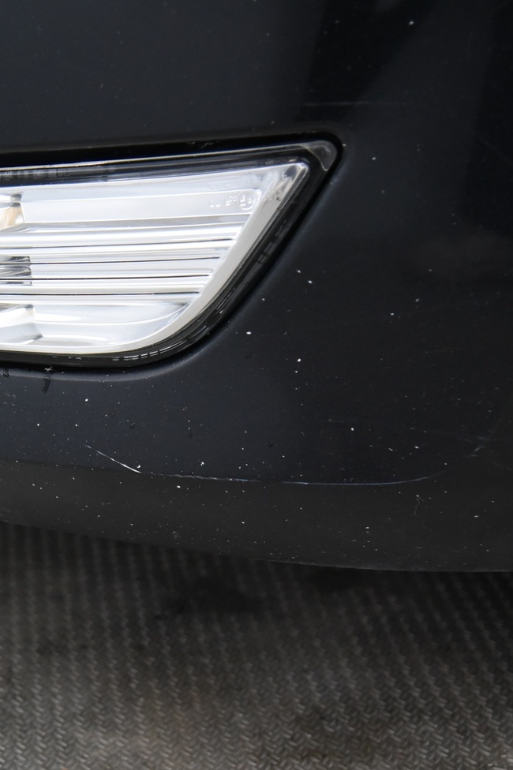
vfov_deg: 27.7
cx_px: 58
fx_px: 1561
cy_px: 409
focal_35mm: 73
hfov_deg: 18.4
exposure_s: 1/50
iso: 4000
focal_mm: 44
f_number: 4
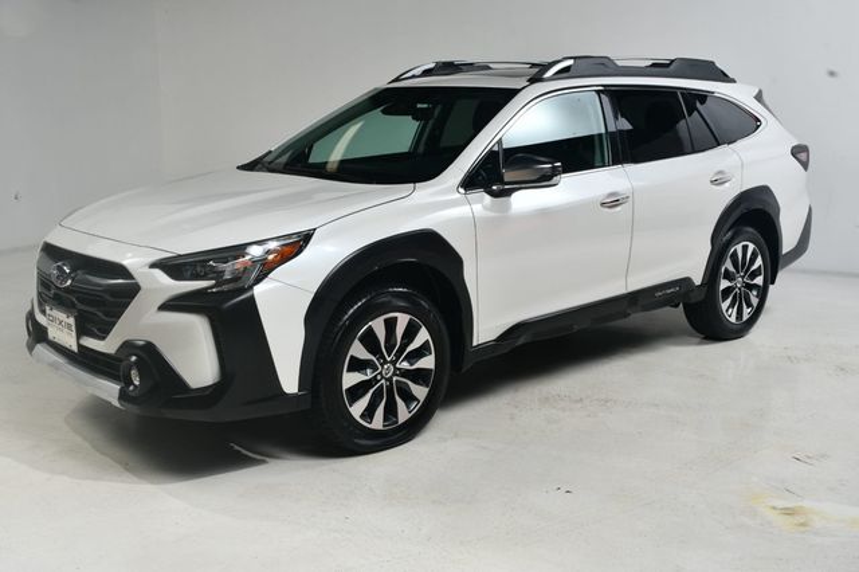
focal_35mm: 39
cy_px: 286
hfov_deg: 49.6
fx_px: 930
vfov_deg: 34.2
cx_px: 430
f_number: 14
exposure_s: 1/160
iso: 100
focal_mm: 26
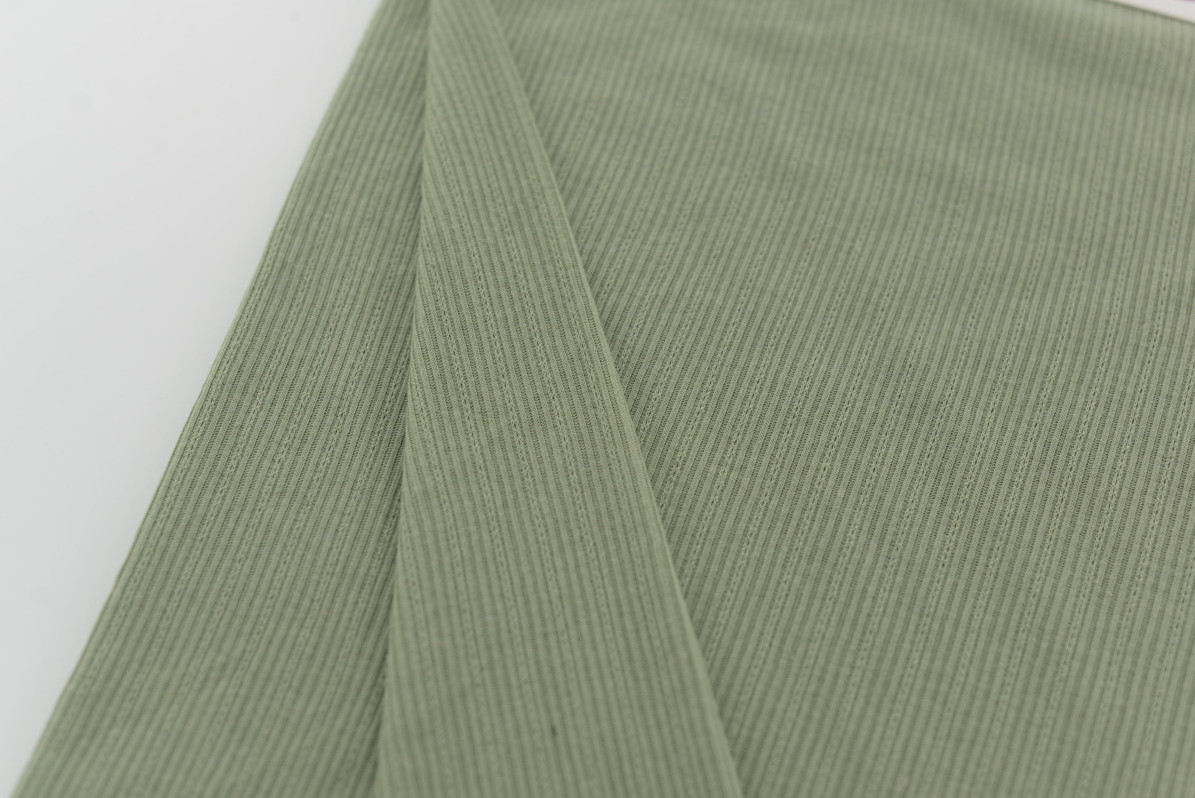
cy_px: 399
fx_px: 1660
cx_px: 598
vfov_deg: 27.0
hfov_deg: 39.6
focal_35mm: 50
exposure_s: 1/160
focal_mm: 50
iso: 100
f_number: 3.5
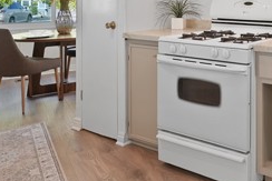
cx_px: 272
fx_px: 318
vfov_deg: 29.7
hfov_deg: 40.6
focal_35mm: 42
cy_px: -3
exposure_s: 1/25
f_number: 4
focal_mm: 16
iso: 400
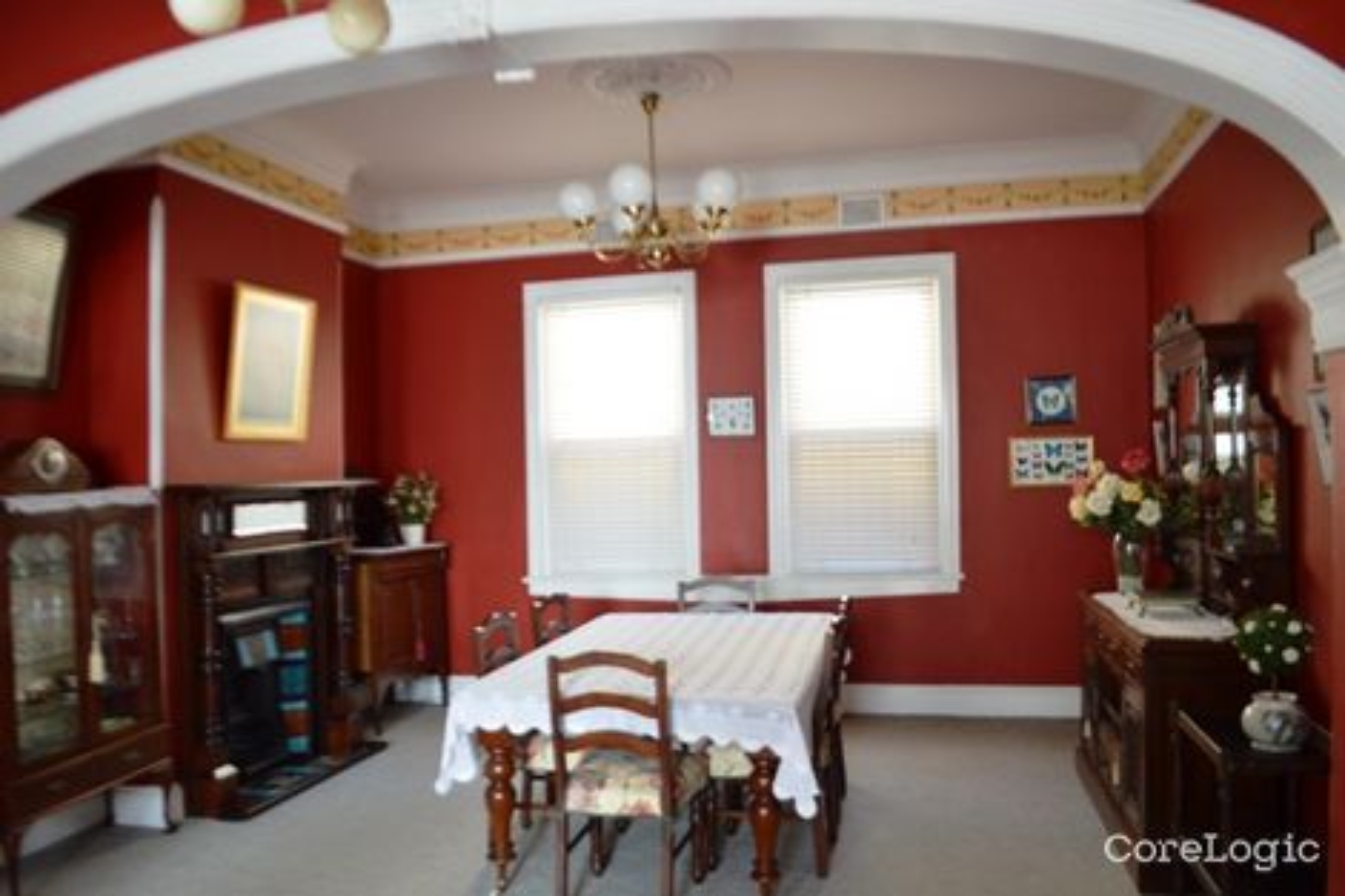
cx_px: 672
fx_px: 1008
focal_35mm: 27
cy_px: 448
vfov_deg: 47.9
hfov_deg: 67.4
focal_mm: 18
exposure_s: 1/60
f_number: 3.5
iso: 400
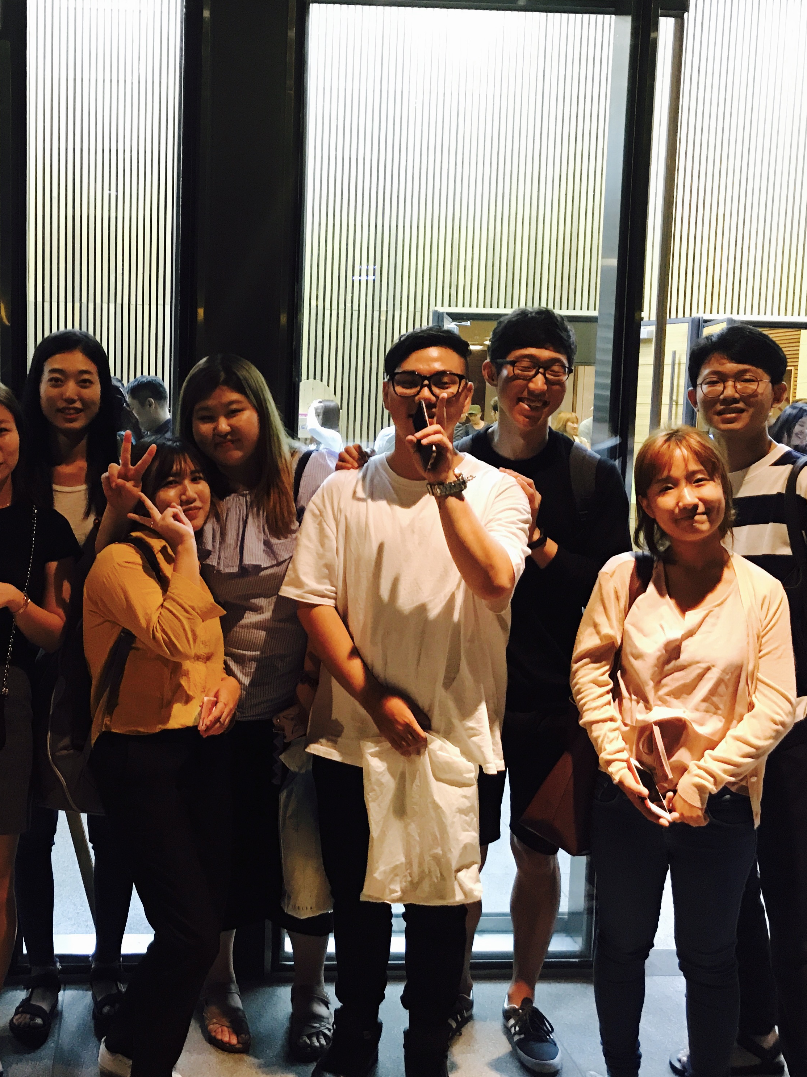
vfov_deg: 49.0
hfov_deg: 37.1
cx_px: 230
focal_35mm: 38
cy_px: 542
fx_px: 1181
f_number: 1.8
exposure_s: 1/9
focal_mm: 3.99
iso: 100
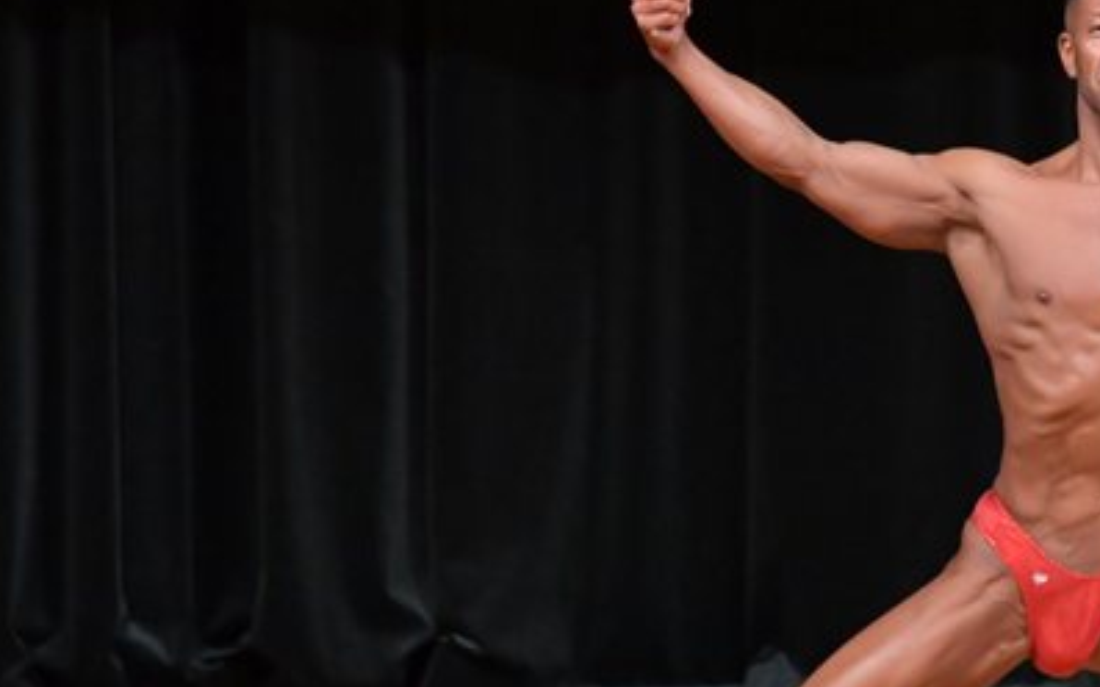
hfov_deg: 3.5
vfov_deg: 2.2
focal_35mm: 596
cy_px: 388
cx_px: 1010
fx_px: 17865
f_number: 5.6
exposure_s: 1/400
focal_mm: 200
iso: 5000
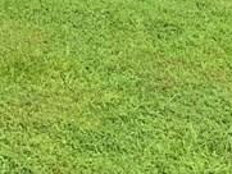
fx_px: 1100
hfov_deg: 11.9
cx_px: 0
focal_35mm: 164
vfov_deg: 8.4
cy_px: -215
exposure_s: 1/683
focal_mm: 3
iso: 16
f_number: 1.8
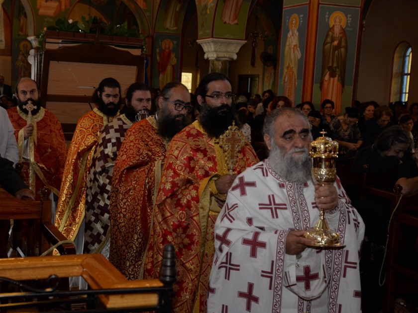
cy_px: 157
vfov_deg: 26.6
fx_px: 664
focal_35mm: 55
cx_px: 183
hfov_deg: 34.9
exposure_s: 1/60
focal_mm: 50
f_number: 7.1
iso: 800
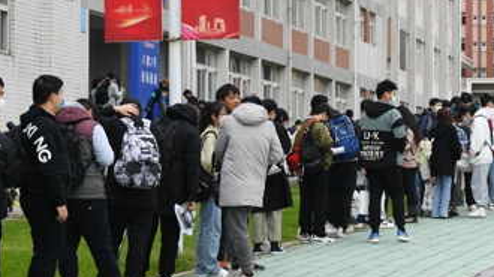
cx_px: 409
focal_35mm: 162
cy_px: 95
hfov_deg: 13.2
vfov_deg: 7.5
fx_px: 2120
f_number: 8
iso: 800
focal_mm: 75
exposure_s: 1/250
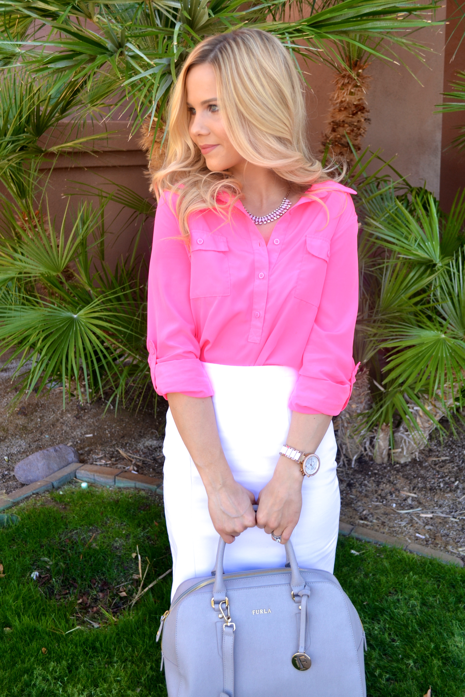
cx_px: 232
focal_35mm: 36
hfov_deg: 36.9
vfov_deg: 53.1
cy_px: 348
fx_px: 697
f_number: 5.6
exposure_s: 1/125
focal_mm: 24
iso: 200
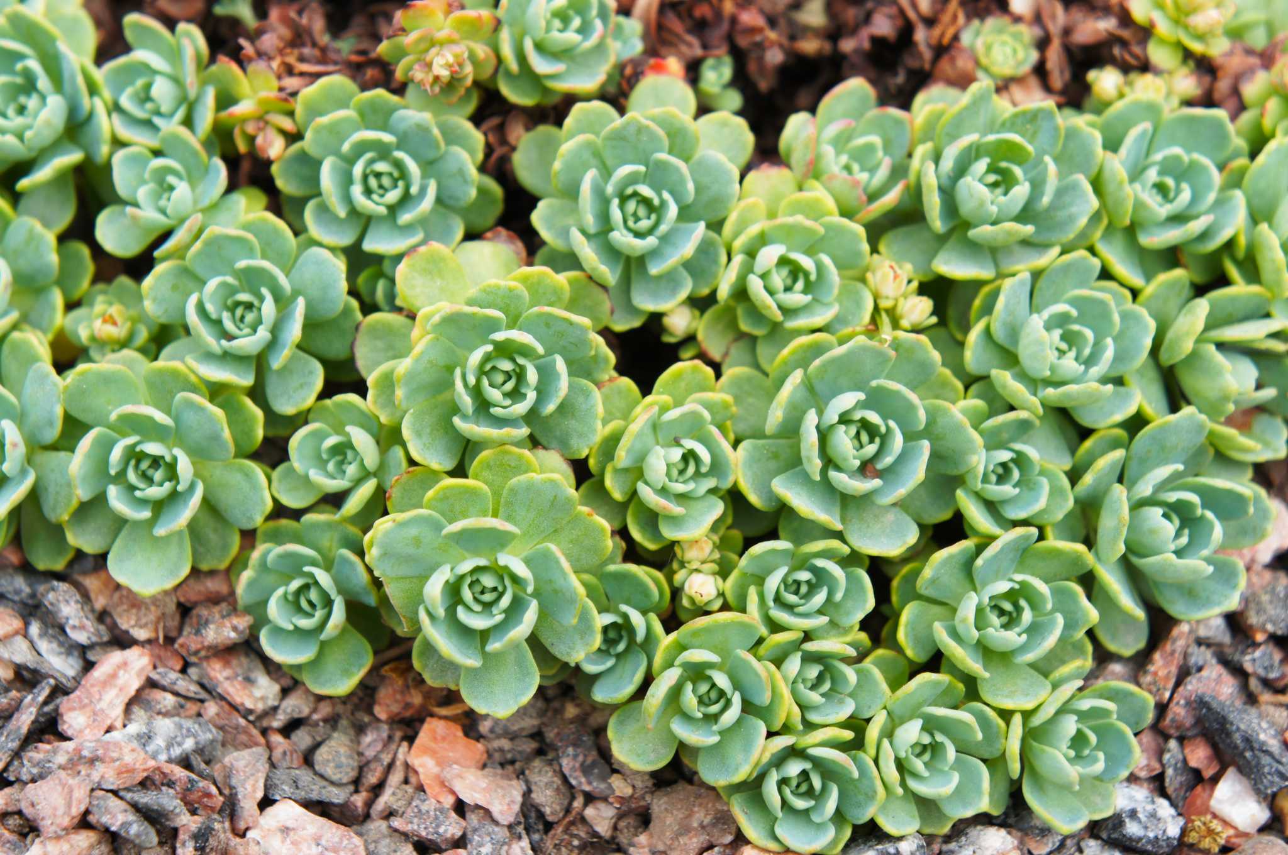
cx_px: 644
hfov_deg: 24.6
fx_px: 2948
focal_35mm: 82
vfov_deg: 16.5
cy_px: 428
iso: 200
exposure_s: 1/250
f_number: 6.3
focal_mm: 55
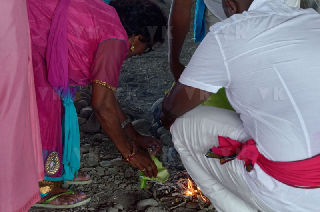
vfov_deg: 13.0
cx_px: 160
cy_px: 106
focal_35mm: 105
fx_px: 931
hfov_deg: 19.5
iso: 800
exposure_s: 1/125
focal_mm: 70
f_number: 5.6
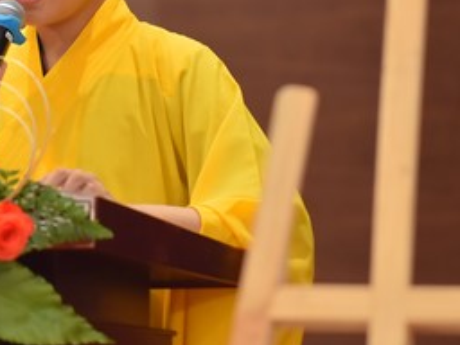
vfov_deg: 3.0
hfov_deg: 4.0
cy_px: 55
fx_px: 6498
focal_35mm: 489
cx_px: -2
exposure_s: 1/200
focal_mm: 200
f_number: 3.2
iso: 1000
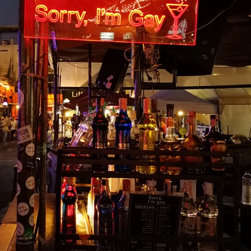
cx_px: 64
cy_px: 103
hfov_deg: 39.0
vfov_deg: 39.9
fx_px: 345
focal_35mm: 42
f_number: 1.8
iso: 400
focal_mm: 3.95
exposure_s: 1/25
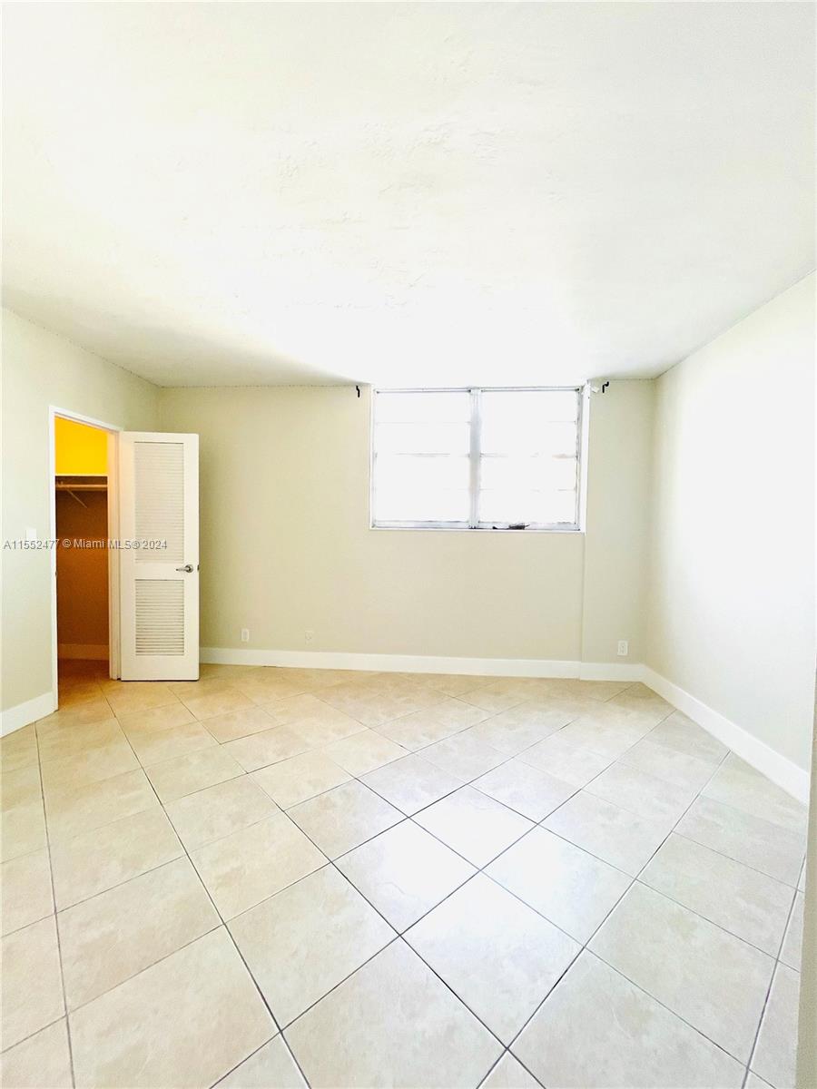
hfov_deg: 89.9
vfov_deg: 106.2
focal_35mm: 13
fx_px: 409
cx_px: 408
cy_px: 544
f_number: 1.8
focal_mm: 1.57
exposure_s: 1/132
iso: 32
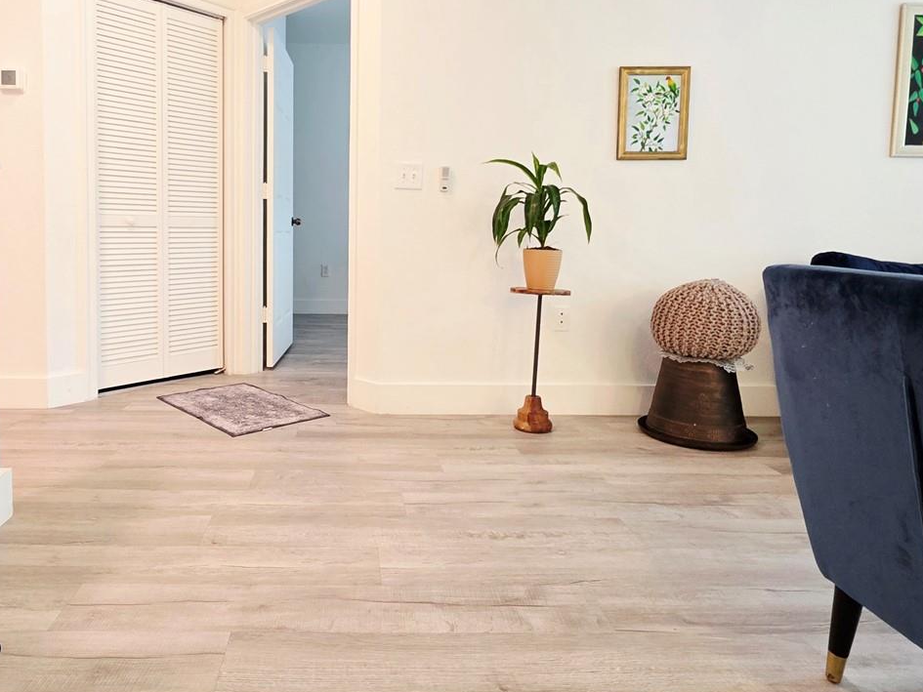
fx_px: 587
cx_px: 352
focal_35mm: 22
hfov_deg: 75.2
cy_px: 269
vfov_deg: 60.5
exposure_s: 1/60.2
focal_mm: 2.2
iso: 400
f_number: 1.9
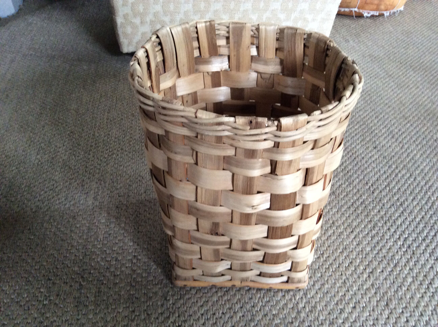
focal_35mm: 32
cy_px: 164
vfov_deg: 44.1
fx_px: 404
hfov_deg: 56.9
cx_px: 219
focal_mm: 3.3
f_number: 2.4
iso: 200
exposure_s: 1/25
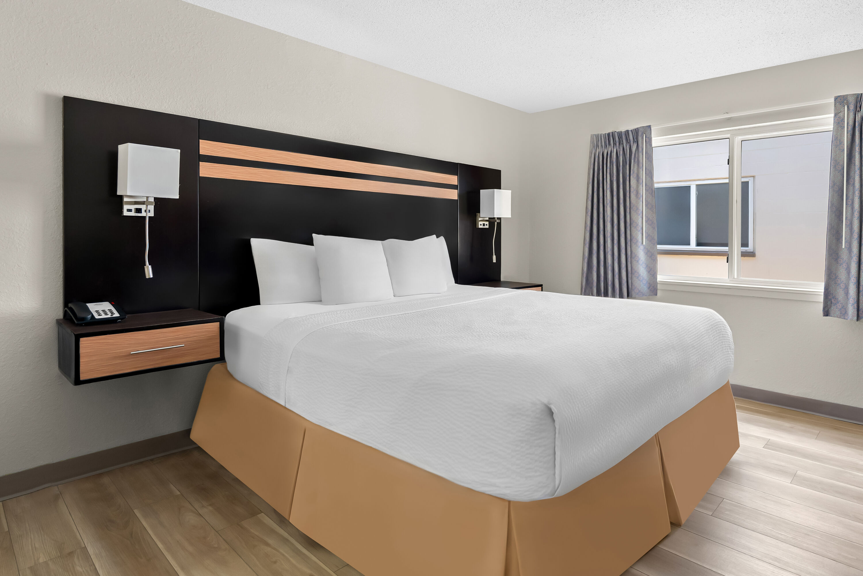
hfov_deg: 95.0
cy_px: 288
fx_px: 396
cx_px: 432
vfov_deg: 72.1
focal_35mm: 16
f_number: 2.8
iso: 800
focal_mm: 16.5
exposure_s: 1/13
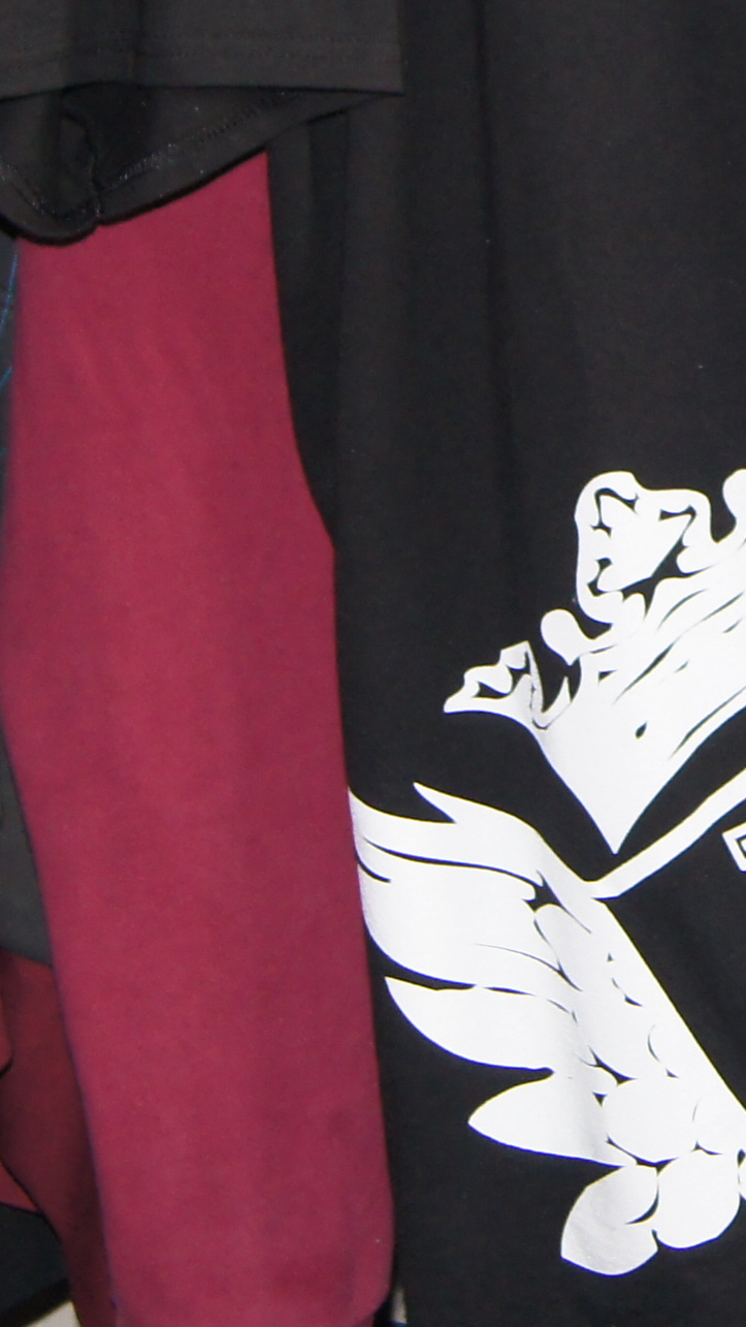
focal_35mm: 120
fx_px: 4219
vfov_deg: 17.4
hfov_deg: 9.9
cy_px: -26
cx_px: 1040
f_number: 4
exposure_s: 1/60
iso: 400
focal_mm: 20
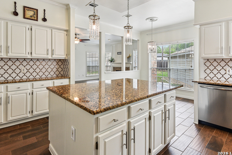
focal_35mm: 19
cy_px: 64
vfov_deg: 64.2
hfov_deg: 86.9
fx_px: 123
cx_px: 114
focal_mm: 16
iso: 450
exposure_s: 1/15
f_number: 8
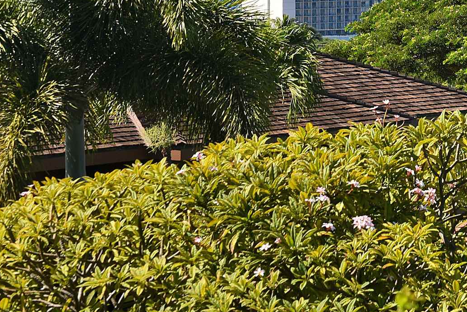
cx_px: 607
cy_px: -127
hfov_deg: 7.0
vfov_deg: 4.7
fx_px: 3775
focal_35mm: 291
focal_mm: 98
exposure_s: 1/200
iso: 100
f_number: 11
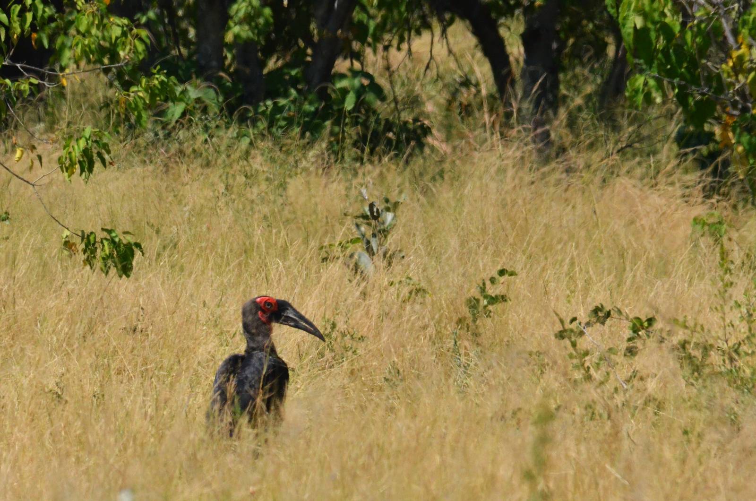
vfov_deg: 1.8
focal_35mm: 750
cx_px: 378
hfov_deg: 2.8
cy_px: 250
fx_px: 15719
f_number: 14
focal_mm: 500
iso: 2500
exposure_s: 1/3200
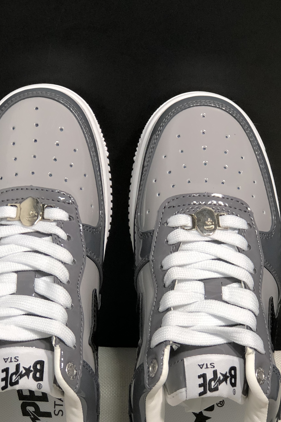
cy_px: 277
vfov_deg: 22.1
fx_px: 1077
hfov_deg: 14.9
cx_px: 126
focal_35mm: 92
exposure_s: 1/30
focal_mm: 6.6
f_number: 2.8
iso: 125
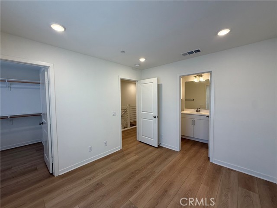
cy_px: 104
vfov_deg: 85.7
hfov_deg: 102.1
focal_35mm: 14
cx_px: 138
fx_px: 112
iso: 100
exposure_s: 1/120
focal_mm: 2.22
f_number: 2.2
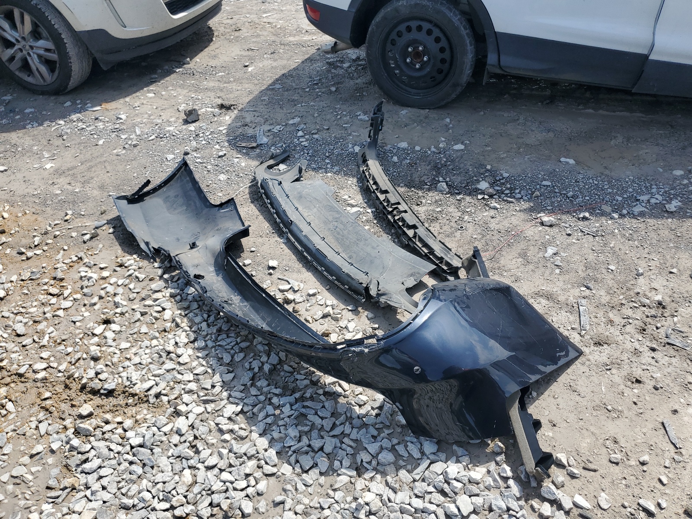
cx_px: 346
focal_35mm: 26
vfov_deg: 53.1
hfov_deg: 67.3
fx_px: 520
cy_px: 260
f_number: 1.5
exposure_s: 1/2000
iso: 50
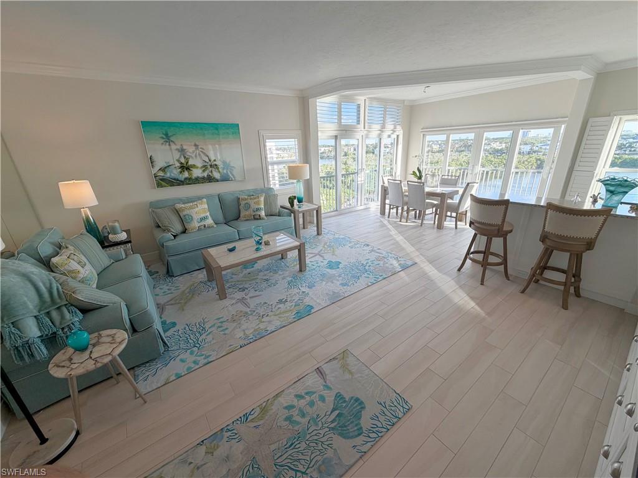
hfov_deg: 102.1
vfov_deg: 85.7
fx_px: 258
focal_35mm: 14
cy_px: 239
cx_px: 319
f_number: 2.2
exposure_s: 1/120
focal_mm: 2.22
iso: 20
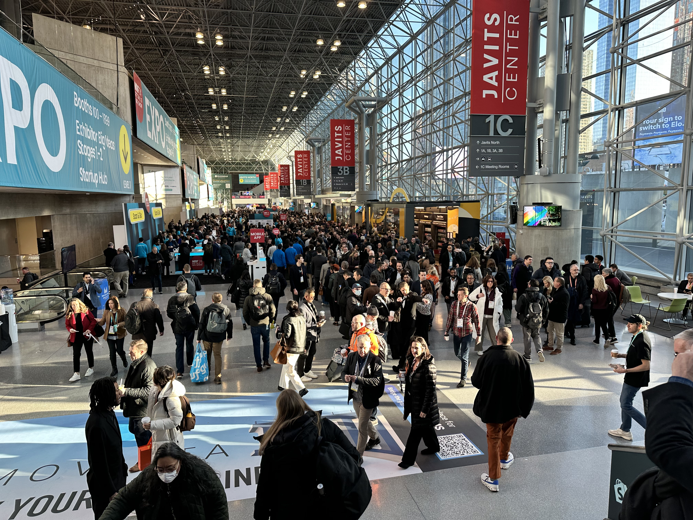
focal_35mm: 24
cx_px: 346
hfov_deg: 71.6
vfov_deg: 56.8
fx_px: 480
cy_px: 260
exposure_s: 1/120
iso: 80
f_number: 1.78
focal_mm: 6.86
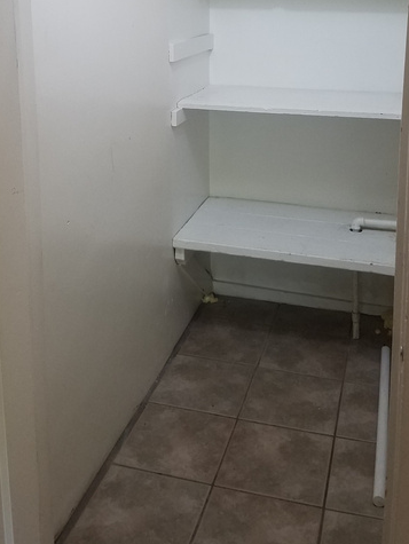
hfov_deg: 34.4
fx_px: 661
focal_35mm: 42
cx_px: 227
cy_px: 112
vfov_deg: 42.8
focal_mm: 4.2
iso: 160
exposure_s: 1/30
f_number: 1.7
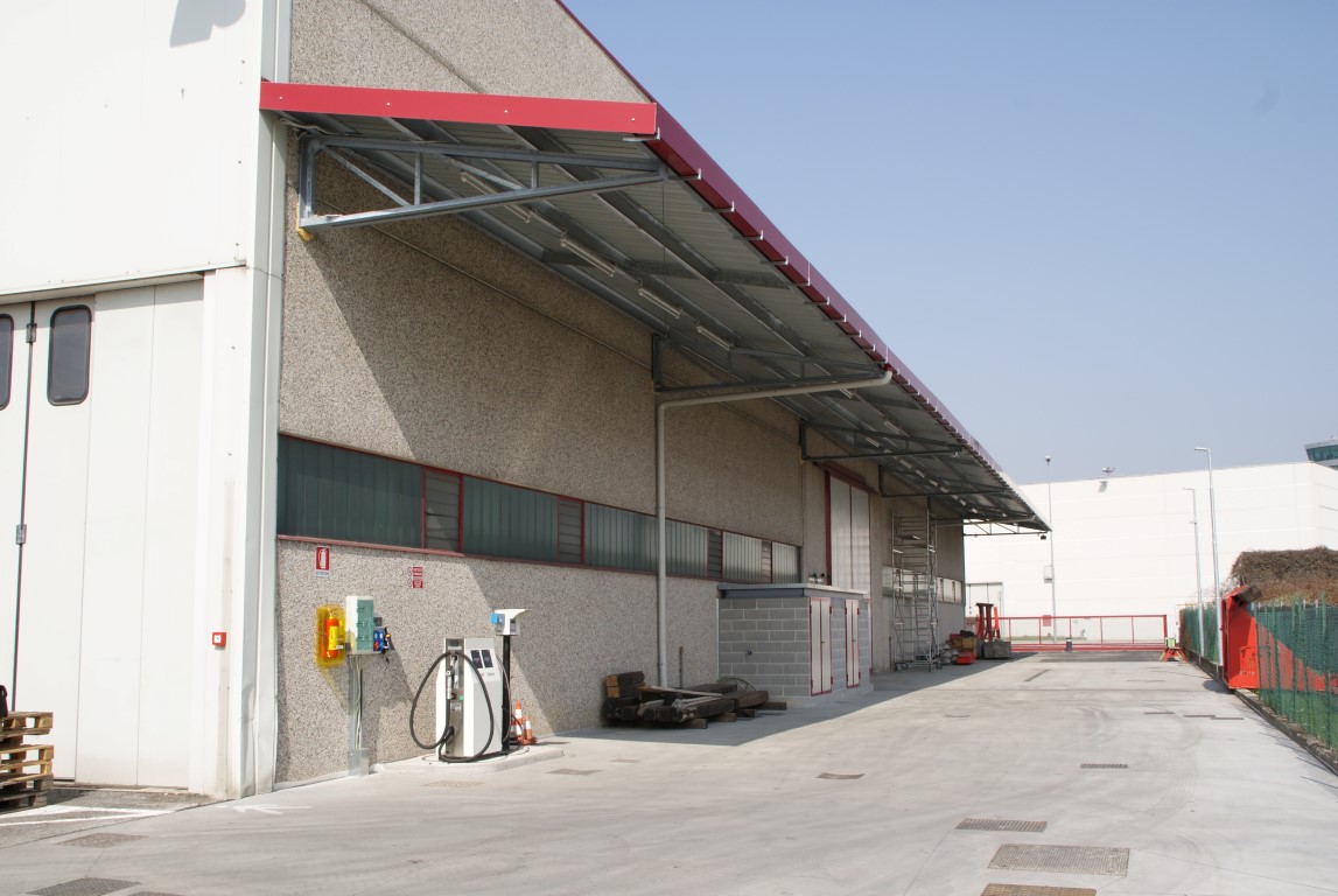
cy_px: 448
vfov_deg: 40.1
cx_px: 669
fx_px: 1228
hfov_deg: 57.2
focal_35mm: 33
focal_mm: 22
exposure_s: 1/100
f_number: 11
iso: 100
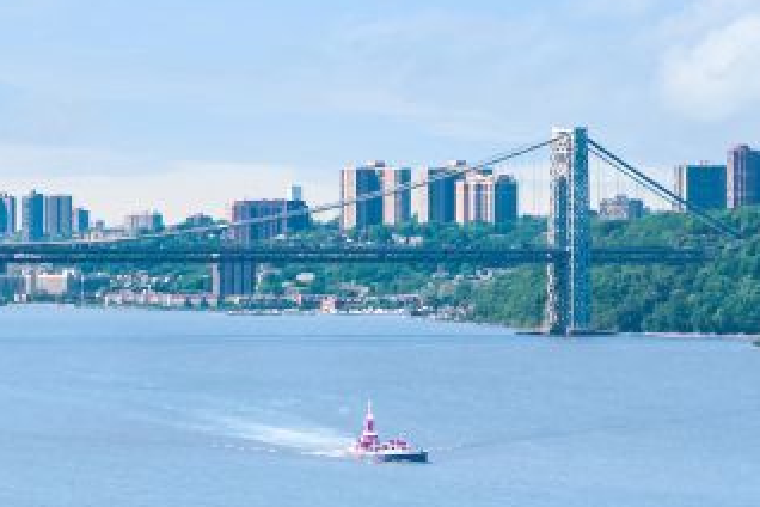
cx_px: 22
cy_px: 190
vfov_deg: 3.4
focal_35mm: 400
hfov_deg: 5.1
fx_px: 8444
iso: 640
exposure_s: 1/500
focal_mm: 134
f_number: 11
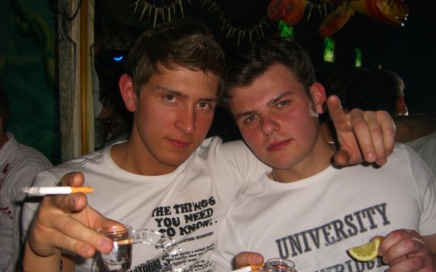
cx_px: 218
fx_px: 487
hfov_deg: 48.2
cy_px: 164
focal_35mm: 41
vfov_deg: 31.2
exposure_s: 1/60
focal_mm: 7.9
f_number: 2.8
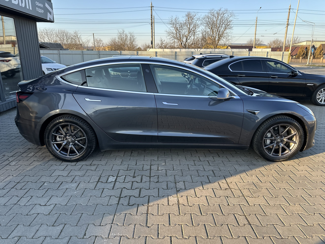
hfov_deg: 71.6
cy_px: 122
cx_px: 162
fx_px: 225
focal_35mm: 24
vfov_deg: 56.8
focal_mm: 6.86
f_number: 1.78
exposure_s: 1/535
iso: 80
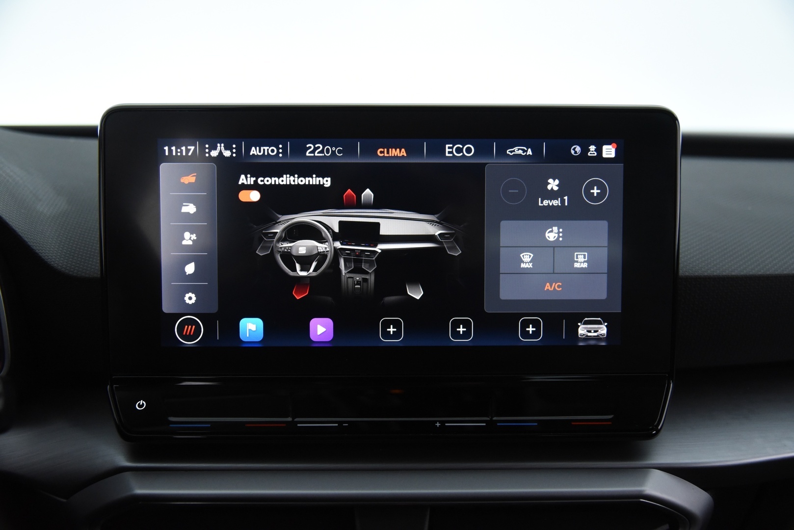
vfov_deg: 37.9
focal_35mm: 35
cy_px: 265
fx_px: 772
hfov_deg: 54.4
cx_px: 397
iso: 4000
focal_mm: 35
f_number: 4
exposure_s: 1/80
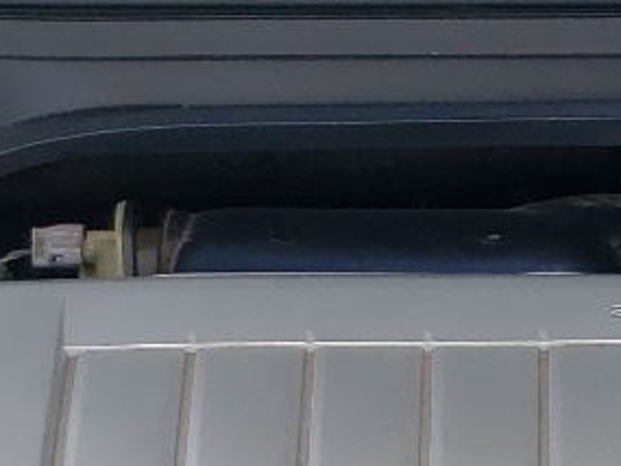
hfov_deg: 13.1
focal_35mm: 146
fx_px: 2620
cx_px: 771
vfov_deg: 9.9
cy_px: 645
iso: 50
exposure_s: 1/1429
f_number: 1.5
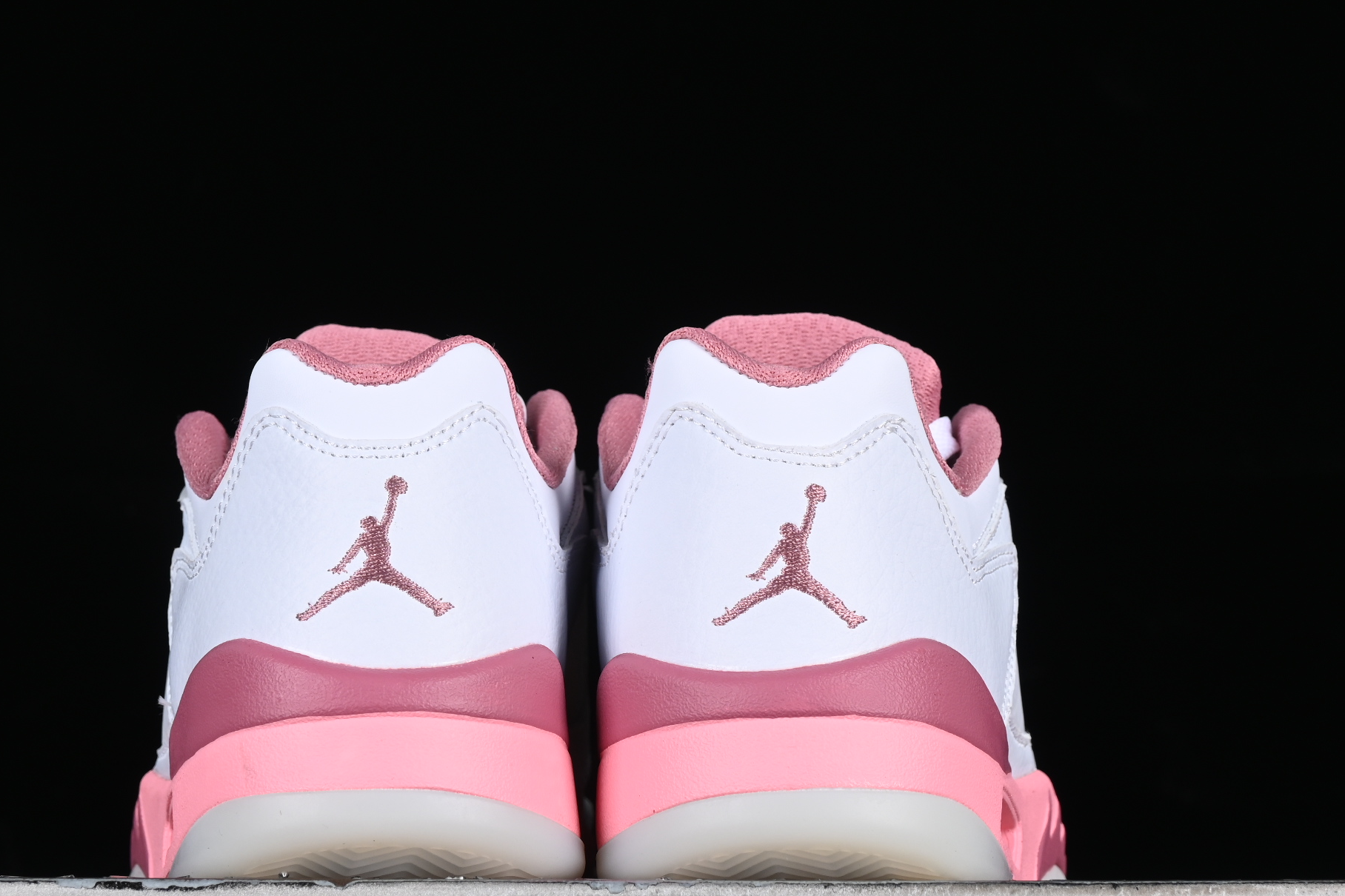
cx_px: 596
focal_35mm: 115
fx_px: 4295
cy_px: 461
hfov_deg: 17.8
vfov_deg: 11.9
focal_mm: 50
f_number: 8
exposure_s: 1/80
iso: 160
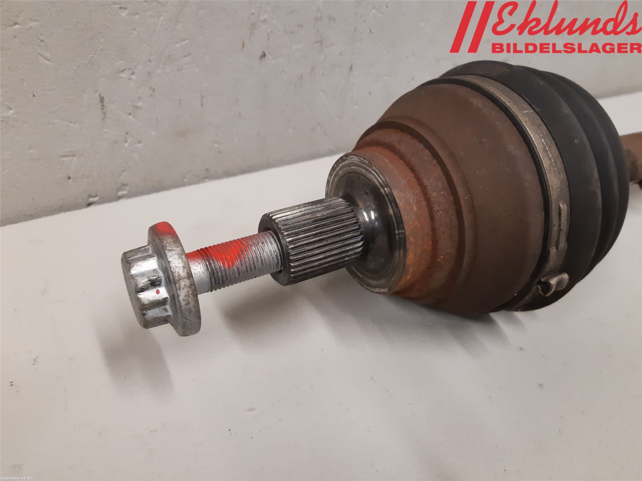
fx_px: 482
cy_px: 240
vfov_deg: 53.1
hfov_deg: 67.3
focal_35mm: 26
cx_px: 321
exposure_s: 1/50
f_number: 1.7
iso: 200
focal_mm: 3.93
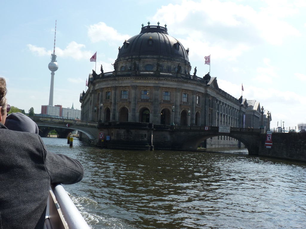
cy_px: 114
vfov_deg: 36.0
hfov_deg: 46.8
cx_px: 153
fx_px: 354
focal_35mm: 40
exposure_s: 1/320
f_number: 5.6
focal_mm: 7.1
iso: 80
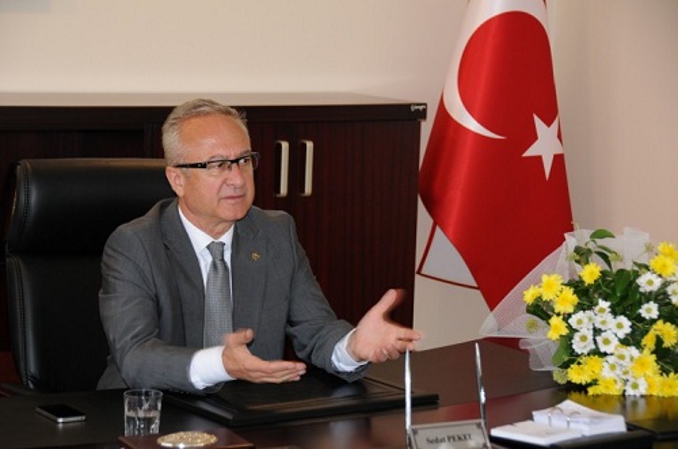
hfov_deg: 19.5
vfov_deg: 13.0
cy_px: 224
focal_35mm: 105
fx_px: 1973
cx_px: 339
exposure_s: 1/60
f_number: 5
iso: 500
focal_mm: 70
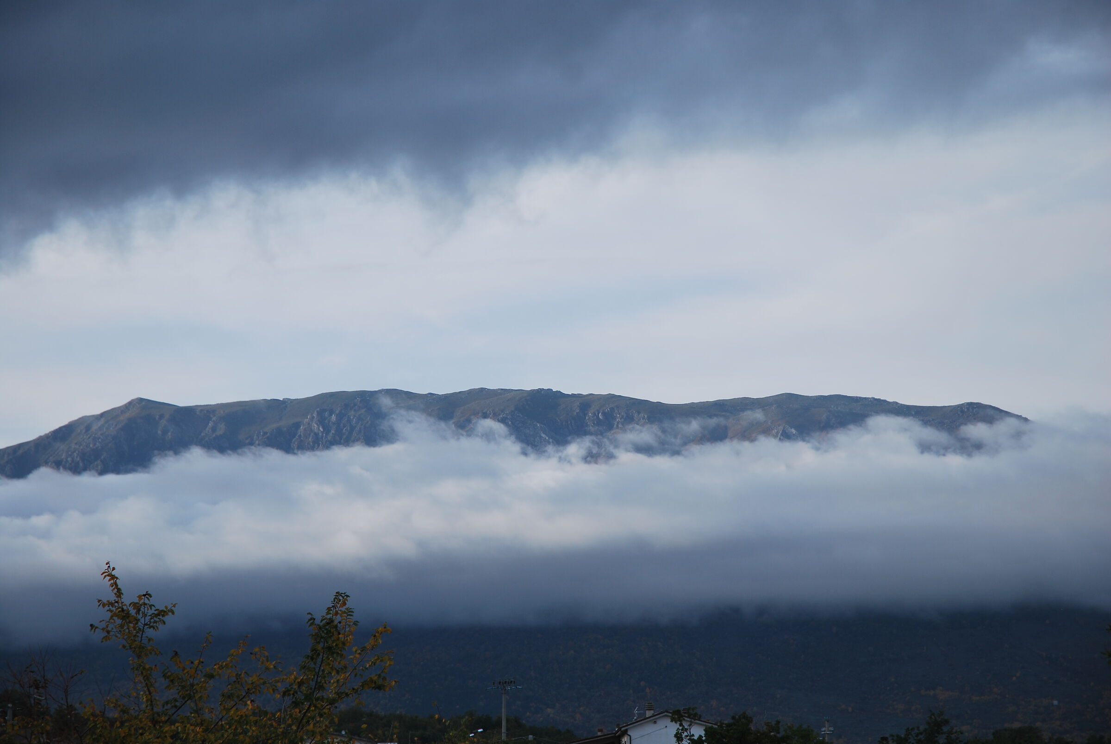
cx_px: 556
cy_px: 372
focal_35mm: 105
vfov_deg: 13.1
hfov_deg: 19.4
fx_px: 3245
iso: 100
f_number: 5.6
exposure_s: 1/500
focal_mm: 70
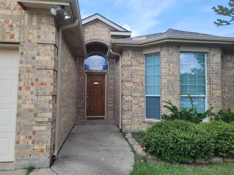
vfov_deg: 53.1
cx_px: 117
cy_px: 88
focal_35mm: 26
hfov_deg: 67.3
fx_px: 176
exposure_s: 1/1179
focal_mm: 5.4
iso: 40
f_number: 1.8
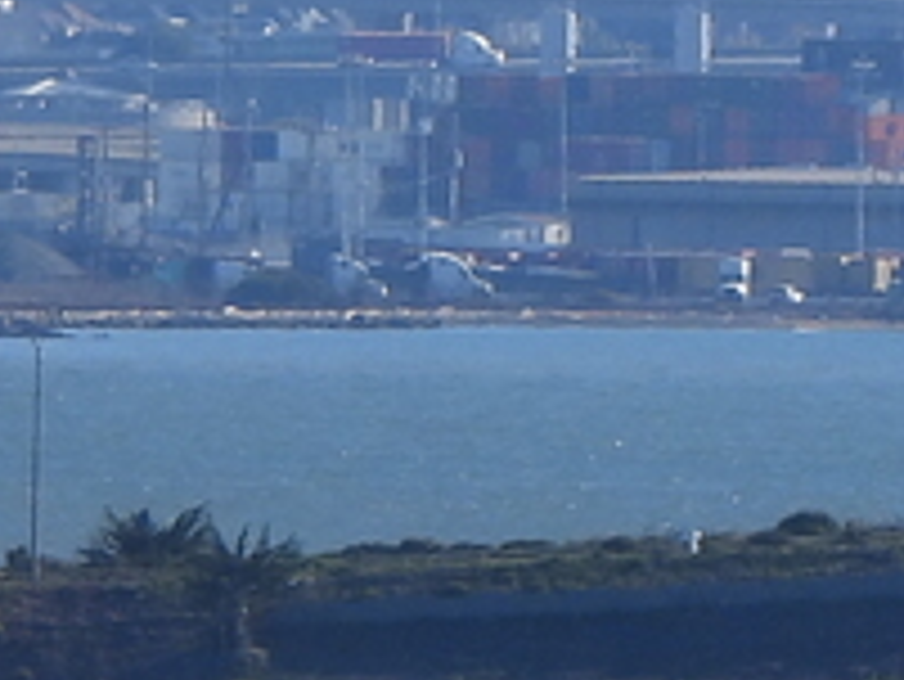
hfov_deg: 0.6
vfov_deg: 0.4
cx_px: 2433
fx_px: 91405
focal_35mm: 3498
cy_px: -1126
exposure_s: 1/640
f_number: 5
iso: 100
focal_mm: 98.1
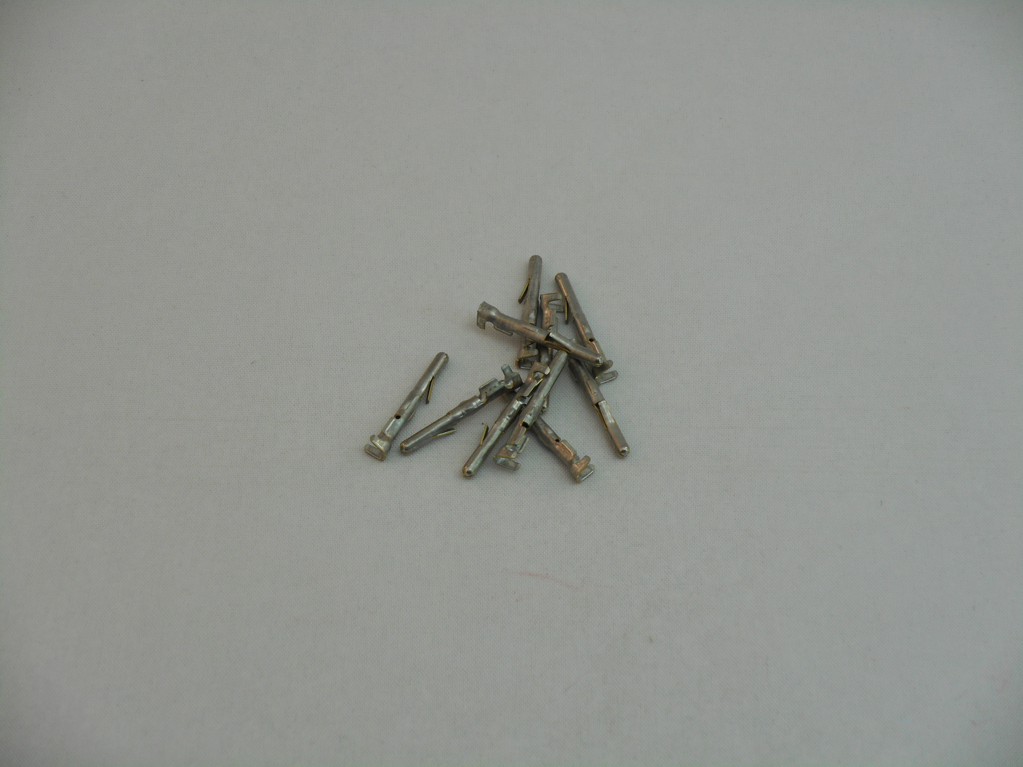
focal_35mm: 102
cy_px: 384
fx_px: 3014
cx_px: 512
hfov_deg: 19.3
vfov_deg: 14.5
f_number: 5.8
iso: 140
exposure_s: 1/60
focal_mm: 18.2
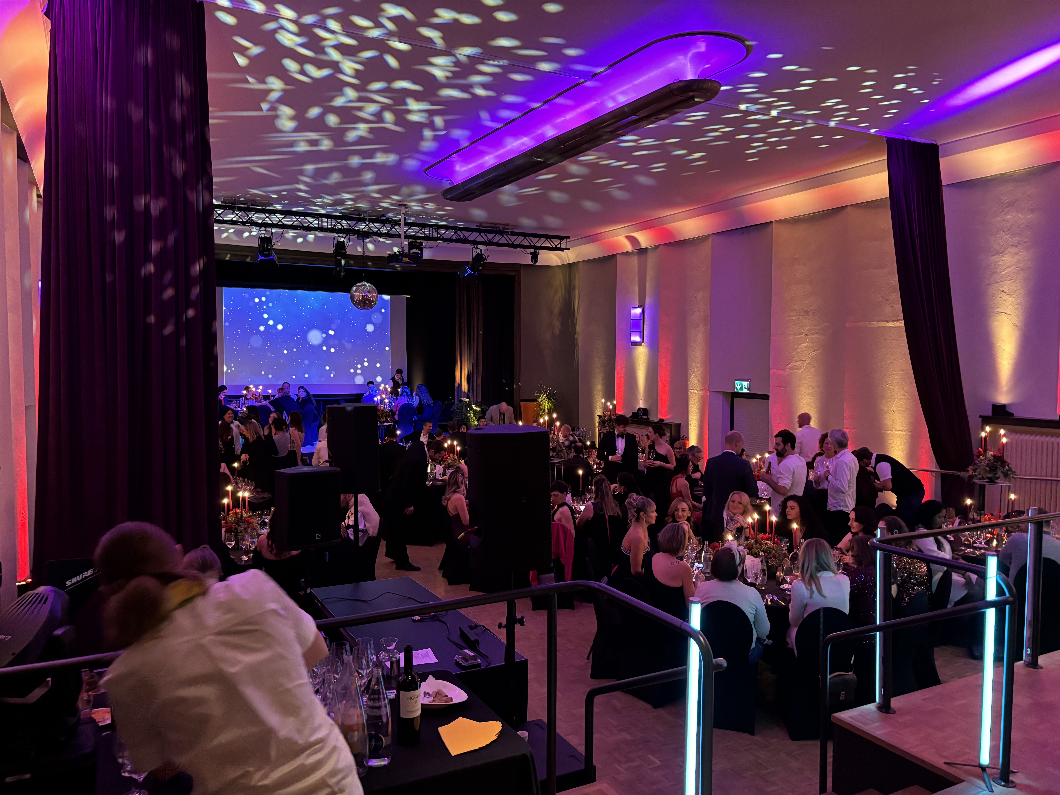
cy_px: 398
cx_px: 530
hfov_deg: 67.3
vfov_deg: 53.1
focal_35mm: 26
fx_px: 796
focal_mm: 5.96
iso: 640
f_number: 1.6
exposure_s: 1/30
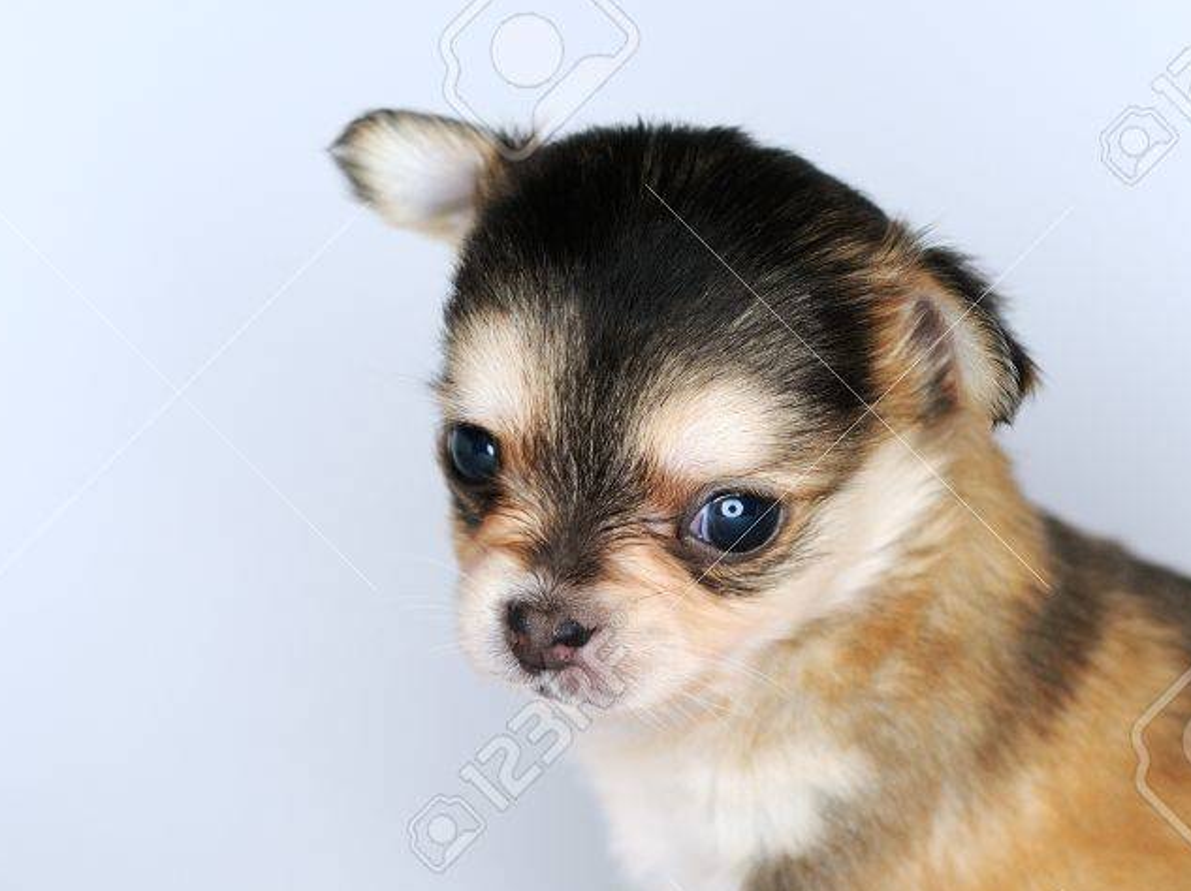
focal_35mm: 148
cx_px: 869
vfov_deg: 10.0
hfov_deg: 13.3
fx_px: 5089
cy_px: 672
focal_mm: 50
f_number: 3.2
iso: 200
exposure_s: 1/200
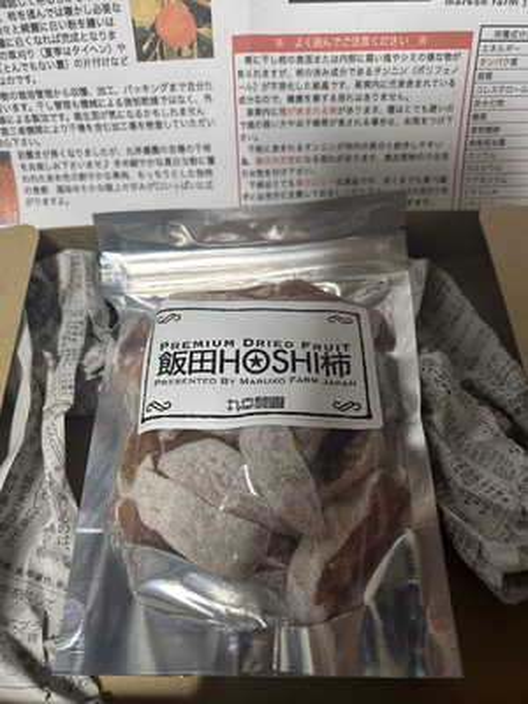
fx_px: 529
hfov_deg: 53.1
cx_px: 264
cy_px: 352
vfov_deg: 67.3
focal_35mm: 26
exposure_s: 1/120
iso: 100
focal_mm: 5.7
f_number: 1.5
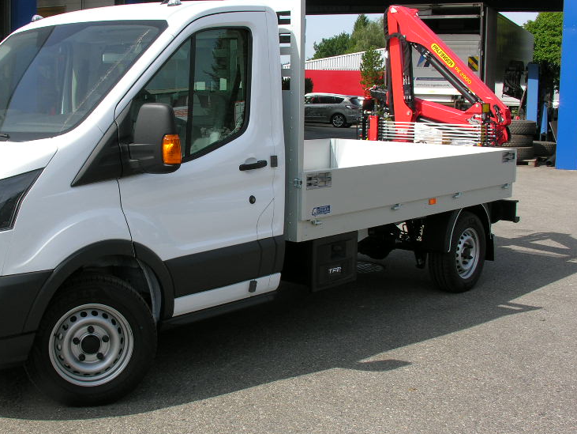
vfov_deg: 29.7
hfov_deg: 38.5
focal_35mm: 49
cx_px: 193
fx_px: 817
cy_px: 203
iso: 50
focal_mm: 8.9
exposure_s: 1/200
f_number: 5.6
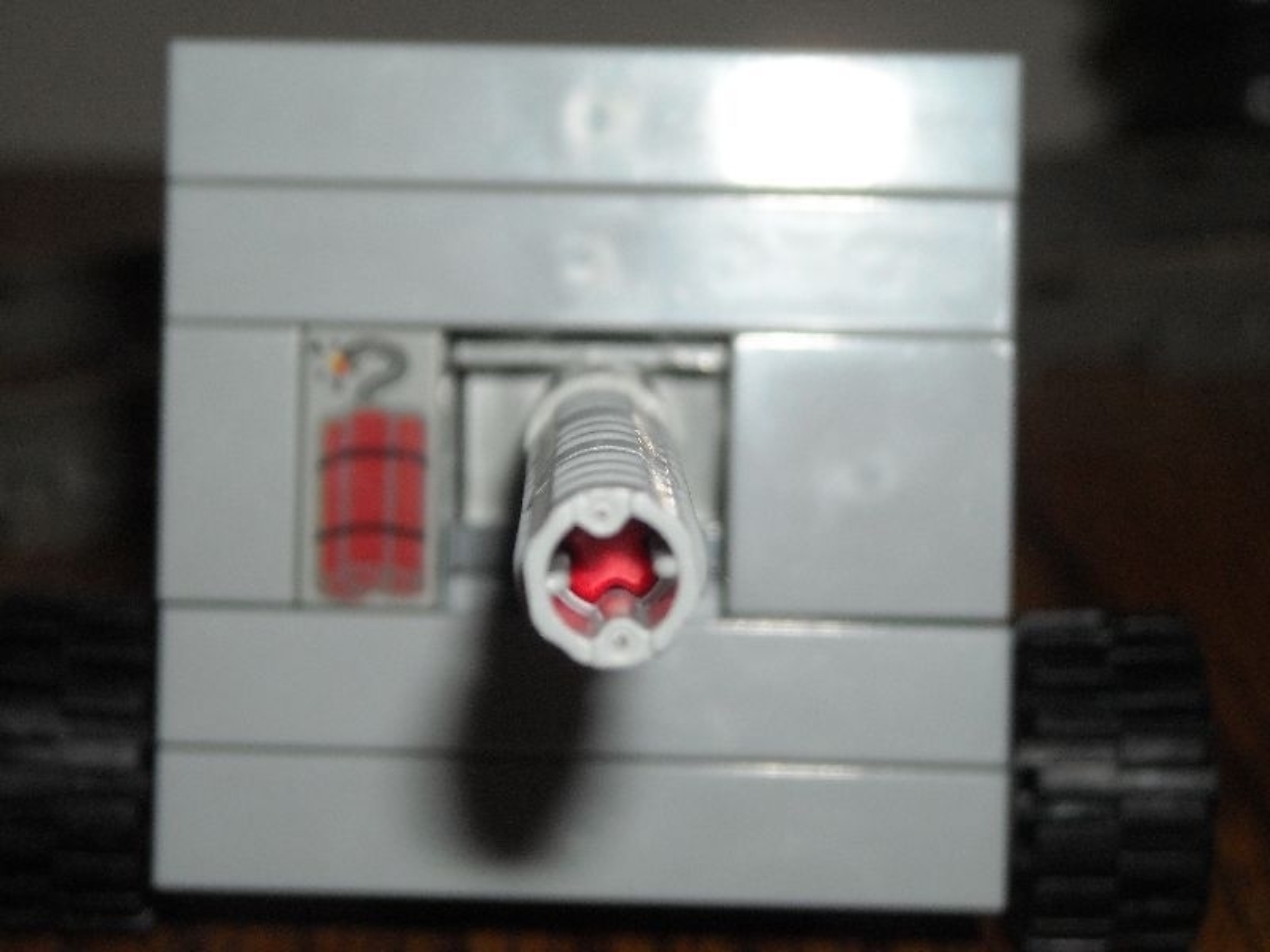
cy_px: 476
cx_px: 635
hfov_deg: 18.7
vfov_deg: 14.1
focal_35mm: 105
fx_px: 3852
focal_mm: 17.1
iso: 200
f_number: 9.3
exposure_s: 1/125
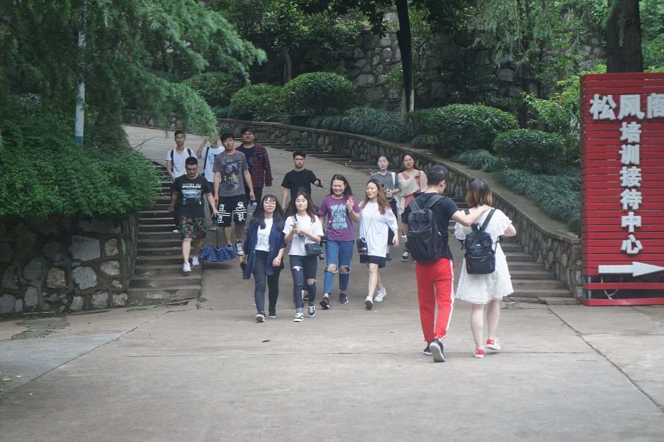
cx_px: 332
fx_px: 1466
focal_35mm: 80
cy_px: 221
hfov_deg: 25.5
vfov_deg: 17.2
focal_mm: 53
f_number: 5.6
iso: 400
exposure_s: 1/100
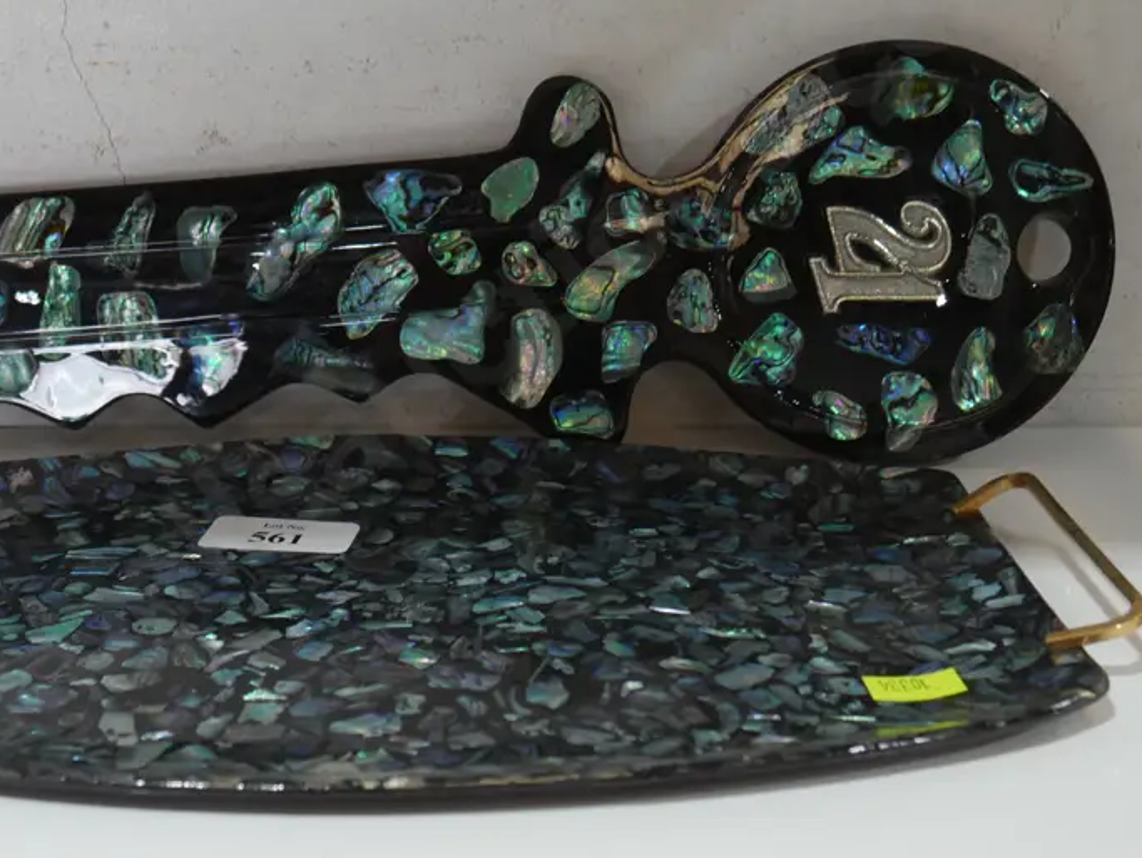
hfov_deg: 32.0
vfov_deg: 24.4
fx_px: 1980
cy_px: 387
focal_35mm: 60
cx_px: 426
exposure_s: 1/60
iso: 500
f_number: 4.5
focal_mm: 20
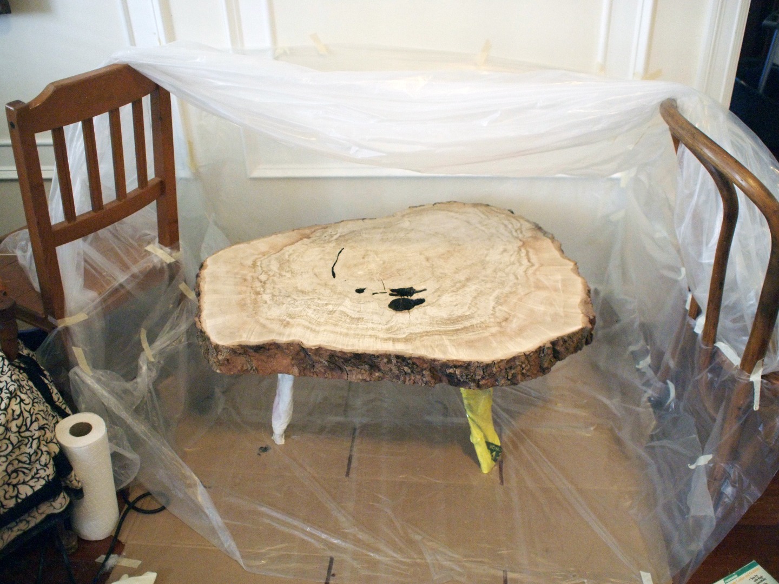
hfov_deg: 54.0
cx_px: 390
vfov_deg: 41.8
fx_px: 765
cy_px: 292
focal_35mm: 34
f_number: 2.8
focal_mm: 17
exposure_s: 1/60
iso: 1250
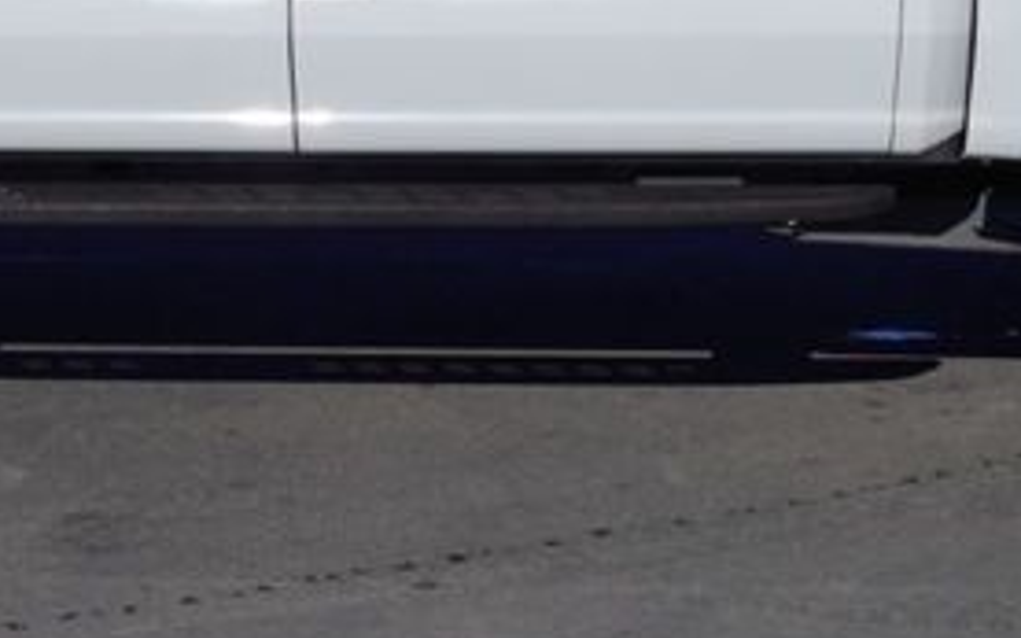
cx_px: 435
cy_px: -55
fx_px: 3613
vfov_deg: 10.0
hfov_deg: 16.1
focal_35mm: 130
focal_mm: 23
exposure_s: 1/250
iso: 100
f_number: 10
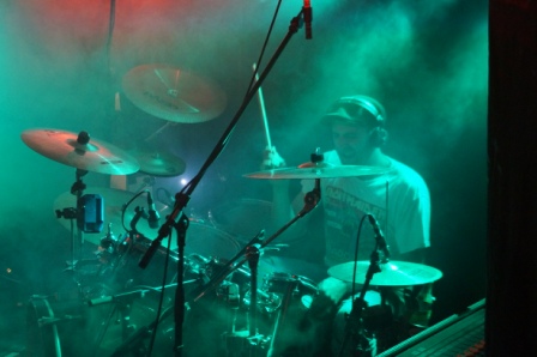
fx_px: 1118
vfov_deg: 18.2
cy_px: 178
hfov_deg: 27.0
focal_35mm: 75
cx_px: 268
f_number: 4.5
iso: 2500
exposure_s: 1/160
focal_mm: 50
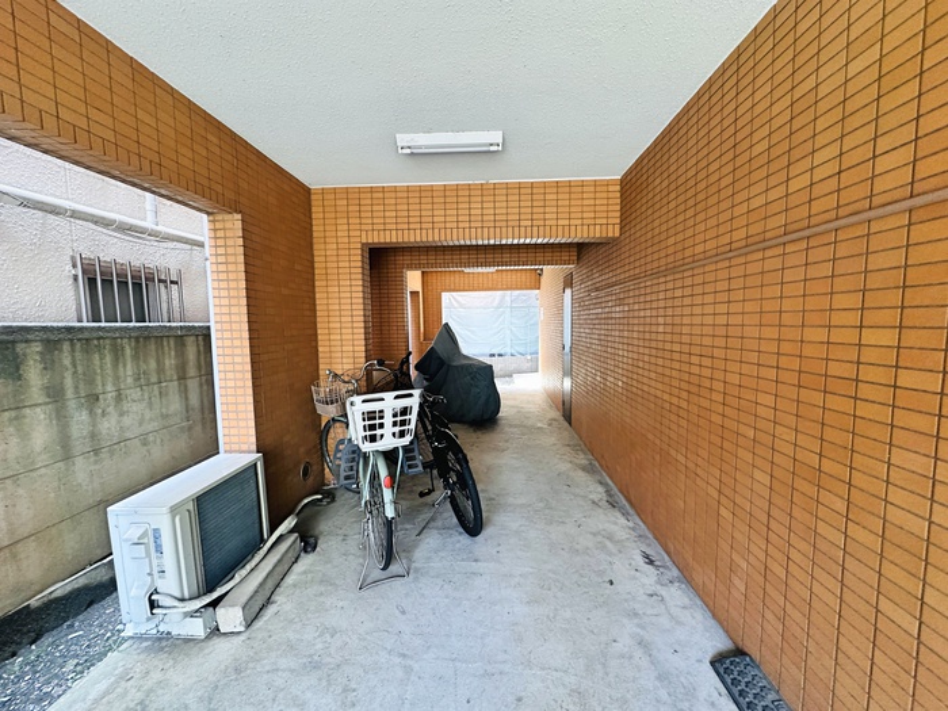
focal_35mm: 14
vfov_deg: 85.7
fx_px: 383
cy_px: 356
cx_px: 474
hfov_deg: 102.1
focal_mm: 2.22
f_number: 2.2
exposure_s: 1/82
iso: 320
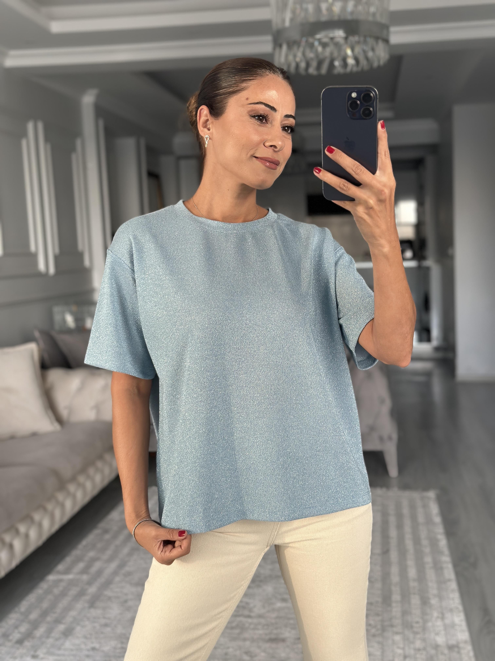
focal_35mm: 48
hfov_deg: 30.3
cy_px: 330
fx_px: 915
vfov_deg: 39.7
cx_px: 248
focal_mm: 6.86
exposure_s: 1/65
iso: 125
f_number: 1.78
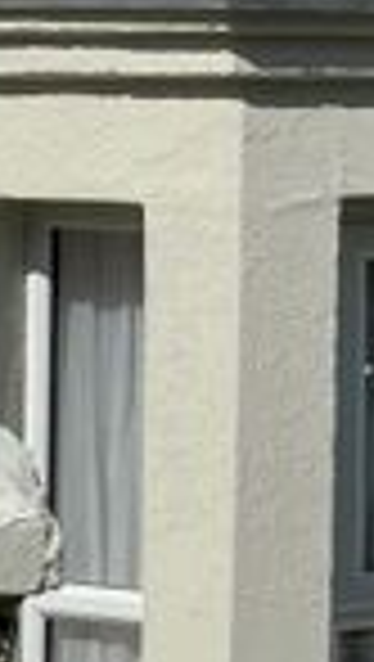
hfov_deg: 8.6
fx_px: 2373
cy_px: 74
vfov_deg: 15.7
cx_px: 698
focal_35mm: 135
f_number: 1.6
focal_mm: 4.2
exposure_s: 1/9091
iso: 32
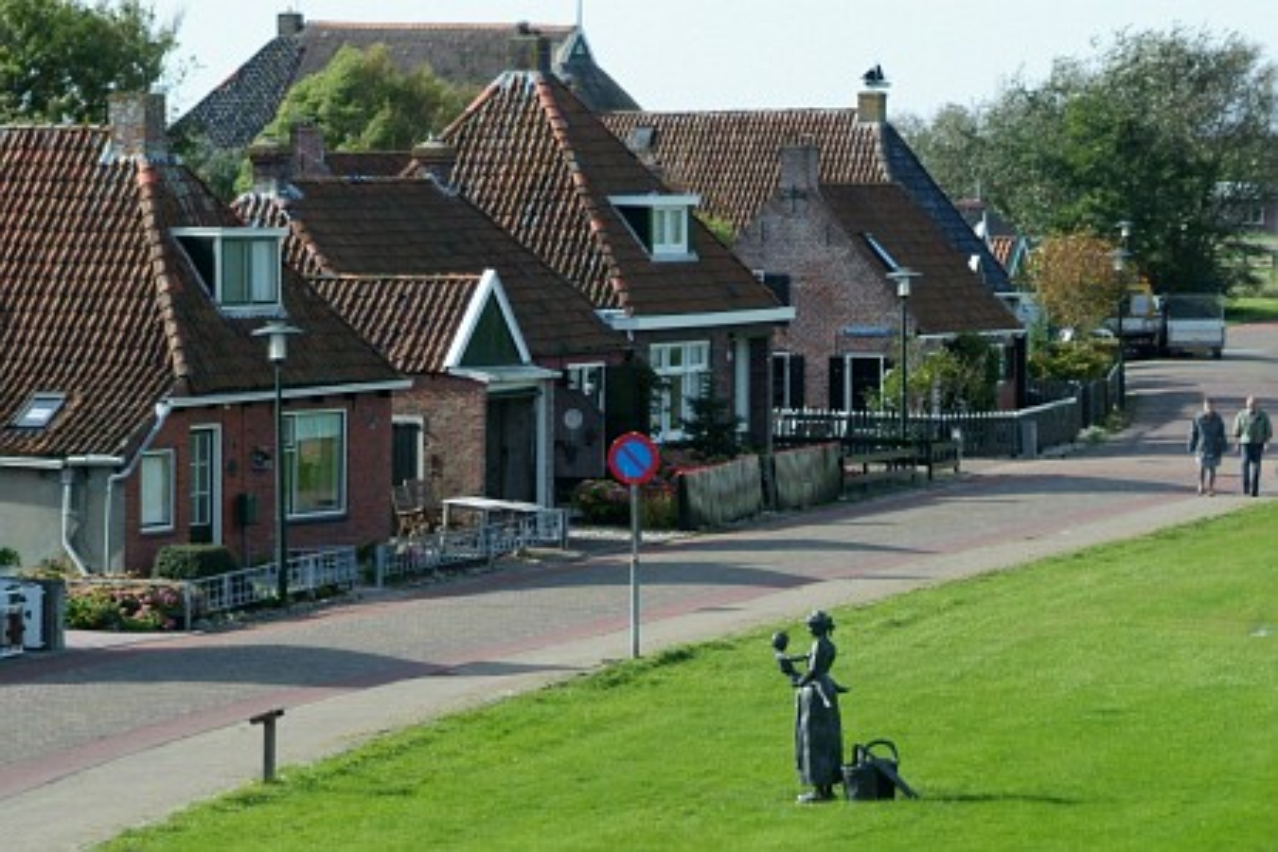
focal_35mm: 135
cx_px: 639
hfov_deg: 15.2
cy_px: 426
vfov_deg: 10.2
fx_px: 4792
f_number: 4.8
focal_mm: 90
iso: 400
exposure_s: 1/1000
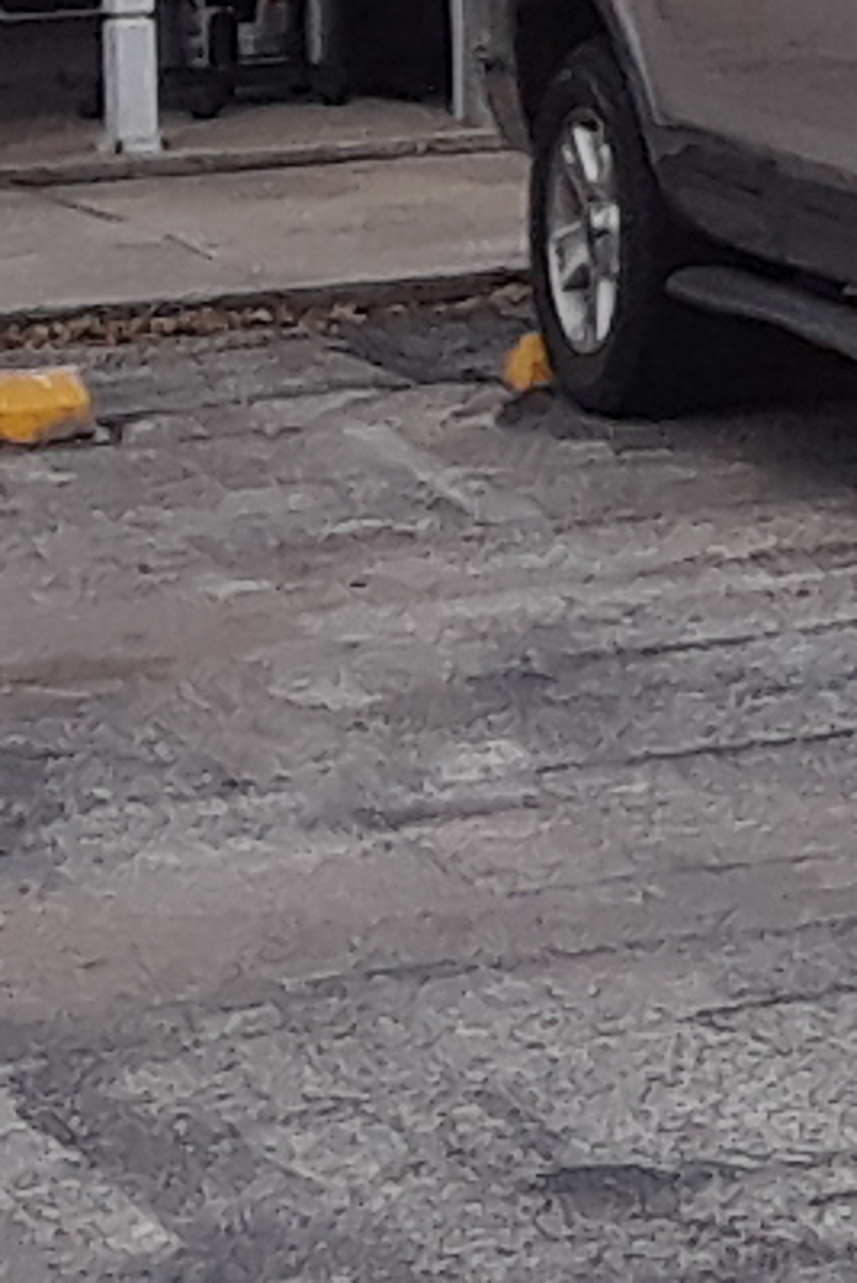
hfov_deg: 6.1
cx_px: 3001
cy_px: -526
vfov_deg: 10.0
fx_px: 7171
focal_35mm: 201
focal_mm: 2.47
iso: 40
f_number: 1.9
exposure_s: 1/418
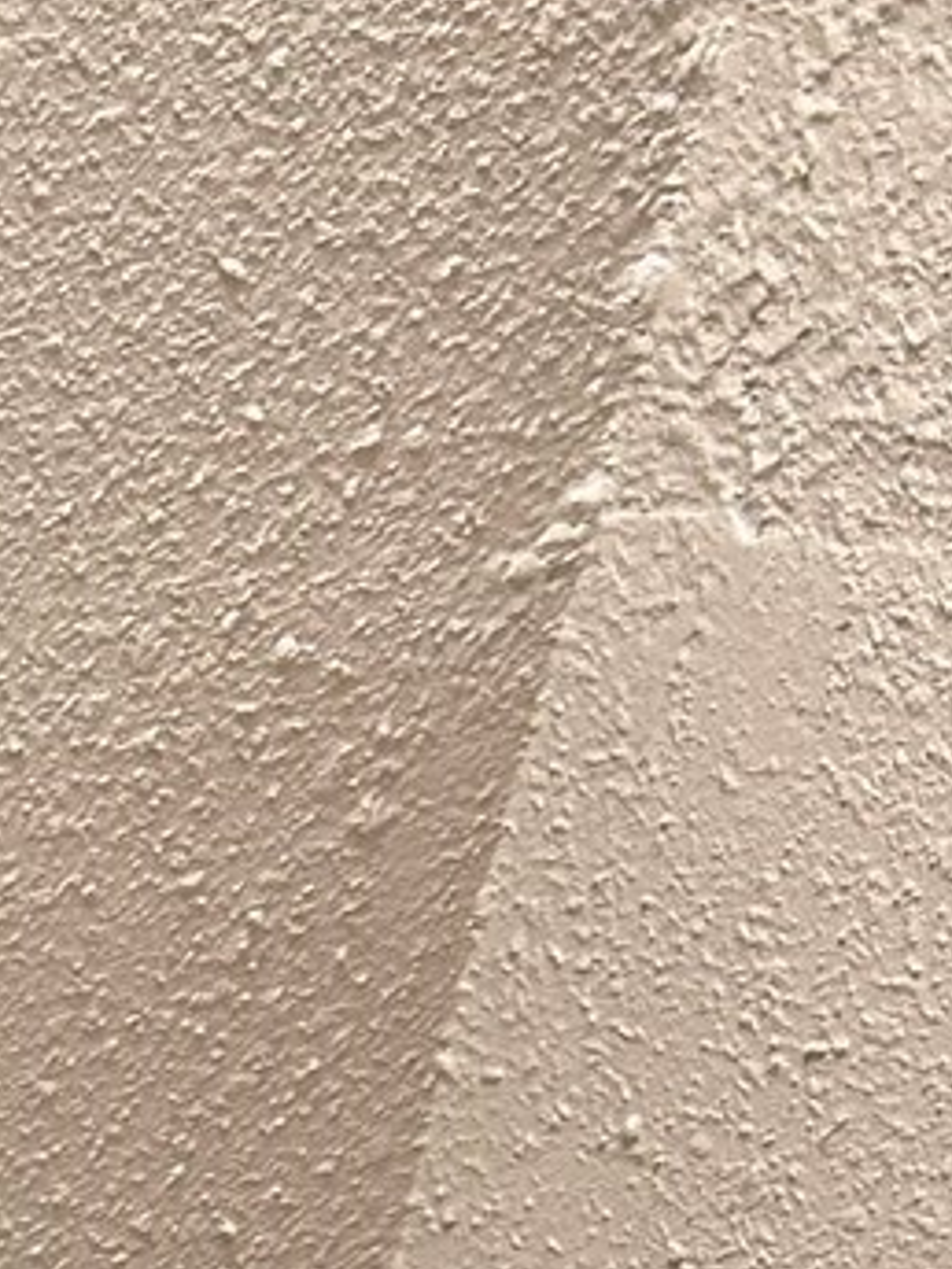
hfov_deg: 8.5
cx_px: -1561
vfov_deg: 12.0
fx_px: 5684
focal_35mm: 155
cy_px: 2084
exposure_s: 1/120
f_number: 1.5
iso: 125
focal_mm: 5.7
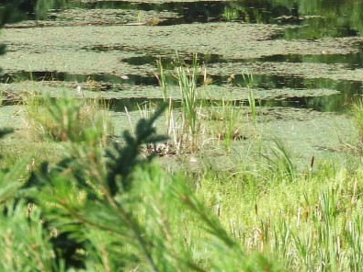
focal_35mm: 1312
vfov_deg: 1.1
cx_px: 344
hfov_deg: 1.5
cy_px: -208
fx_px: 13754
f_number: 5.6
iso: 100
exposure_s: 1/160
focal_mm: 64.5
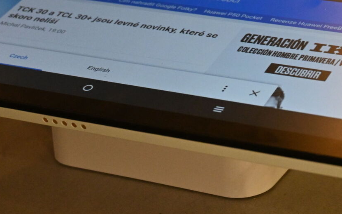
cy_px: 86
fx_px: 1004
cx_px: 343
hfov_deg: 18.8
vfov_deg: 12.1
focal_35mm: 108
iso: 2500
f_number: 4.8
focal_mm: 30.5
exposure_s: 1/125
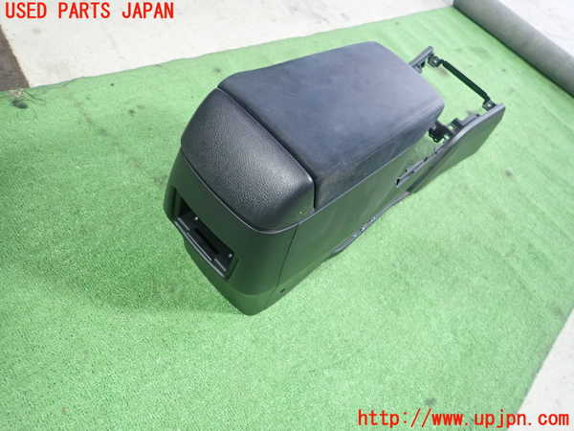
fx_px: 415
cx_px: 287
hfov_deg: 69.4
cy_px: 216
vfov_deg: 54.9
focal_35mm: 25
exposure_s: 1/30
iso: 320
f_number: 2
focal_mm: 4.5
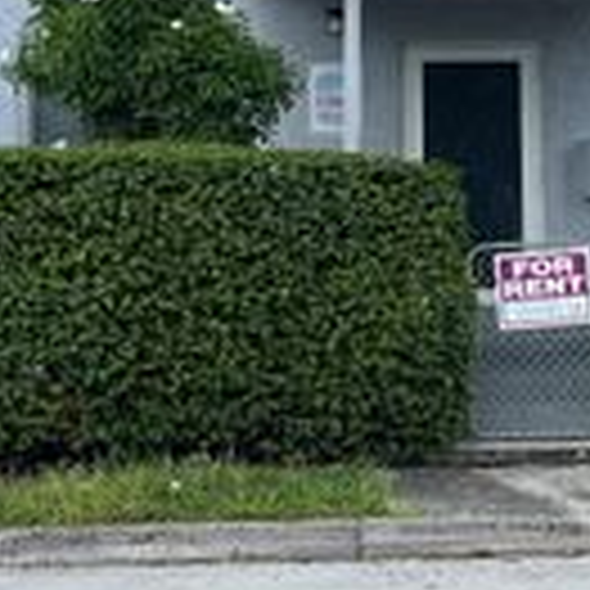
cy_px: 56
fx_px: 1697
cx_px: 468
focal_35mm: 88
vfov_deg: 19.4
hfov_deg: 19.5
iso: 50
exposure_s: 1/1647
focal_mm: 5.1
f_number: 1.6
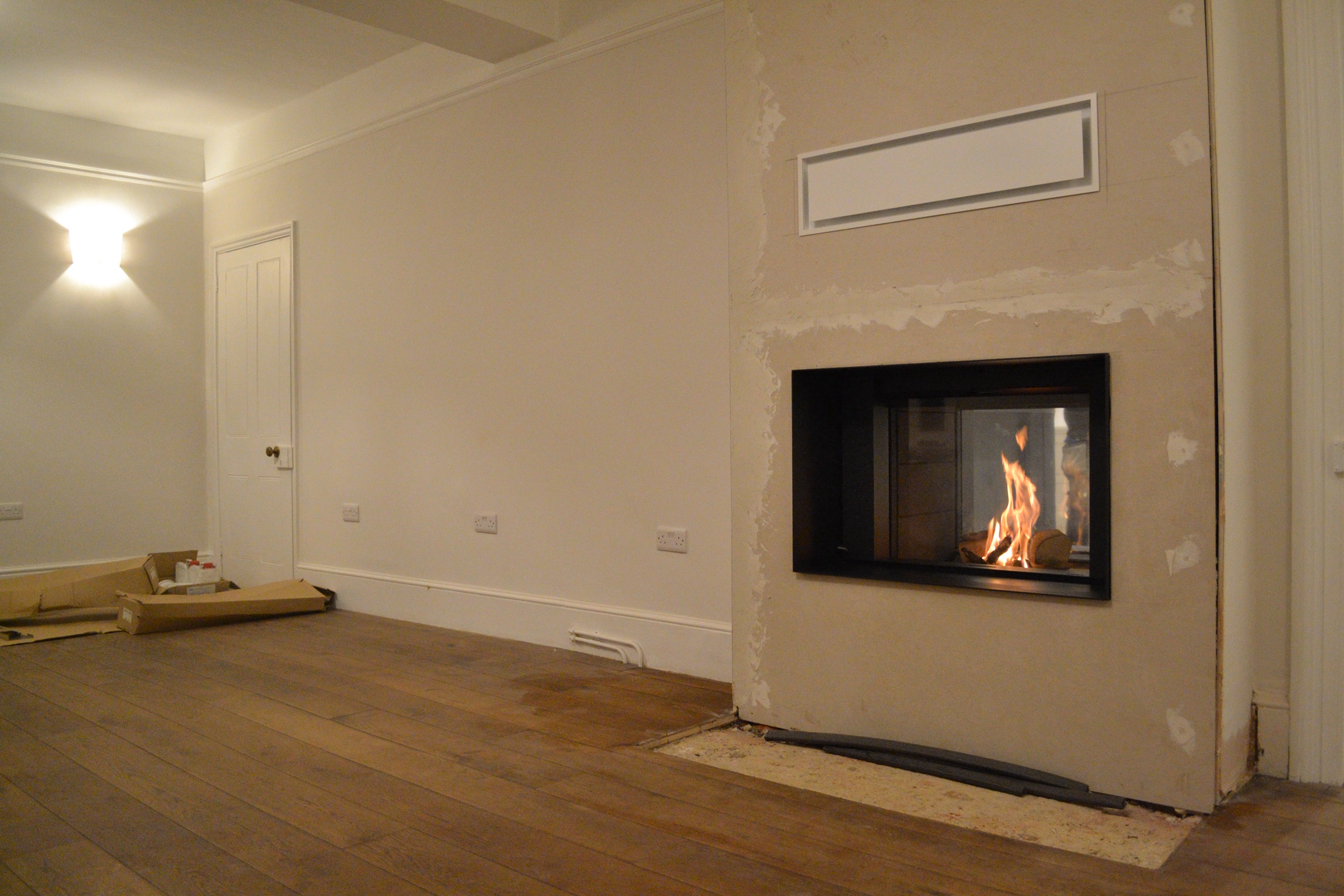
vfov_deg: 47.9
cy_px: 448
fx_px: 1008
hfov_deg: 67.4
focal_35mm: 27
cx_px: 672
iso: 3200
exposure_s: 1/80
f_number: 3.5
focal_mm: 18
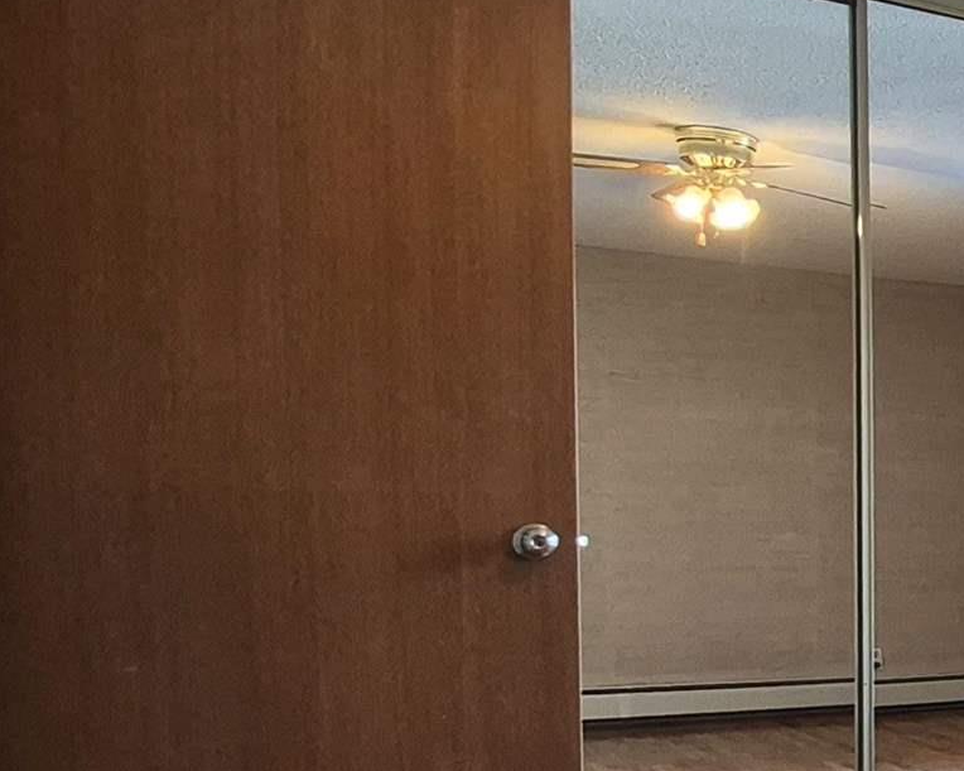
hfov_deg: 22.7
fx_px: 1455
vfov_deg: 29.3
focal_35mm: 51
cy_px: 551
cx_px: 1695
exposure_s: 1/60
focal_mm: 1.74
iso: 100
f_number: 2.2
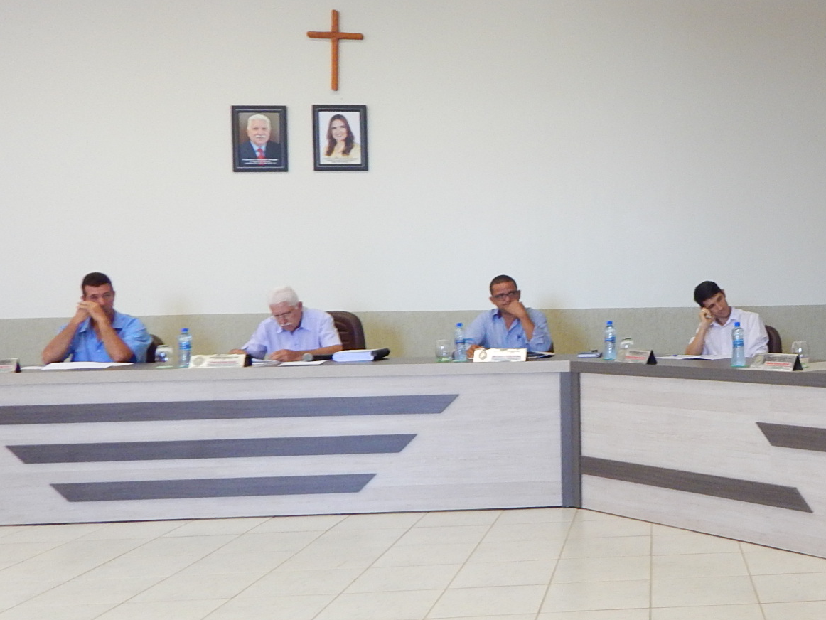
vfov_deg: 33.6
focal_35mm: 43
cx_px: 773
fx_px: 1026
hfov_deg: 40.0
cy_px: 319
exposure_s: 1/30
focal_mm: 4
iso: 220
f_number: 3
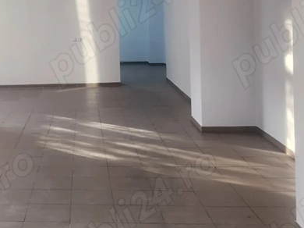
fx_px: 518
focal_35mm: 59
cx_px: 41
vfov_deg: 24.2
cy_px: 30
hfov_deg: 31.4
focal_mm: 5.4
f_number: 1.8
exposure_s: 1/180
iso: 125
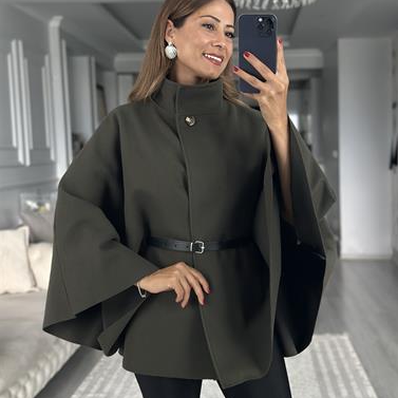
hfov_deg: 30.0
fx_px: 741
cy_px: 197
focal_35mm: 57
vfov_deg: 30.0
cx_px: 200
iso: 400
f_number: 1.78
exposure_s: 1/40
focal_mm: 6.86
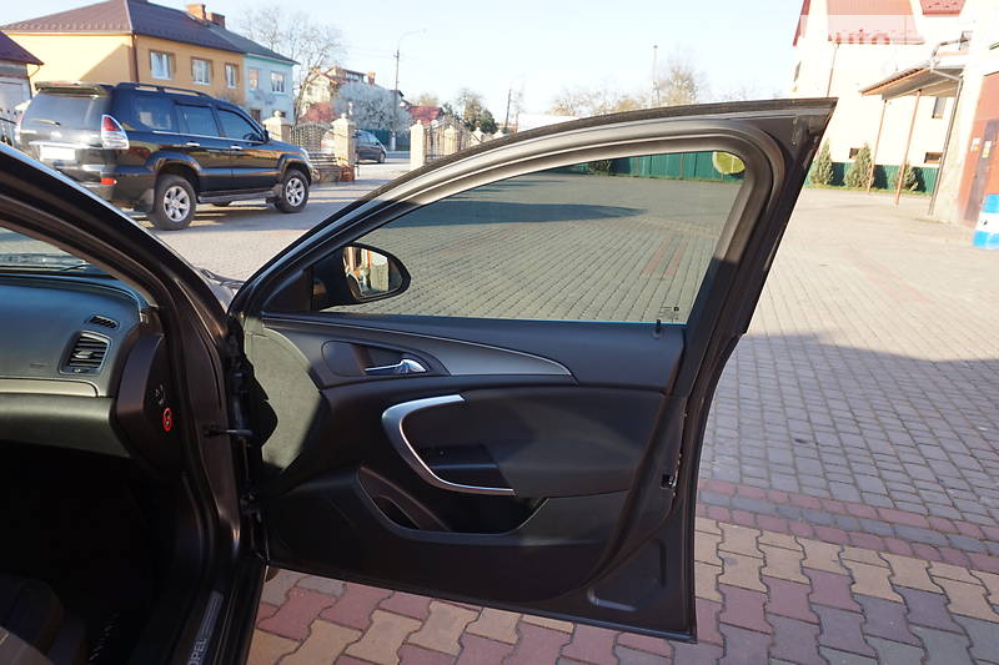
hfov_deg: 73.8
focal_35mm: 24
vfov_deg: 53.1
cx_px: 500
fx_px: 666
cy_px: 332
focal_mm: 16
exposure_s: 1/80
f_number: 5.6
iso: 100
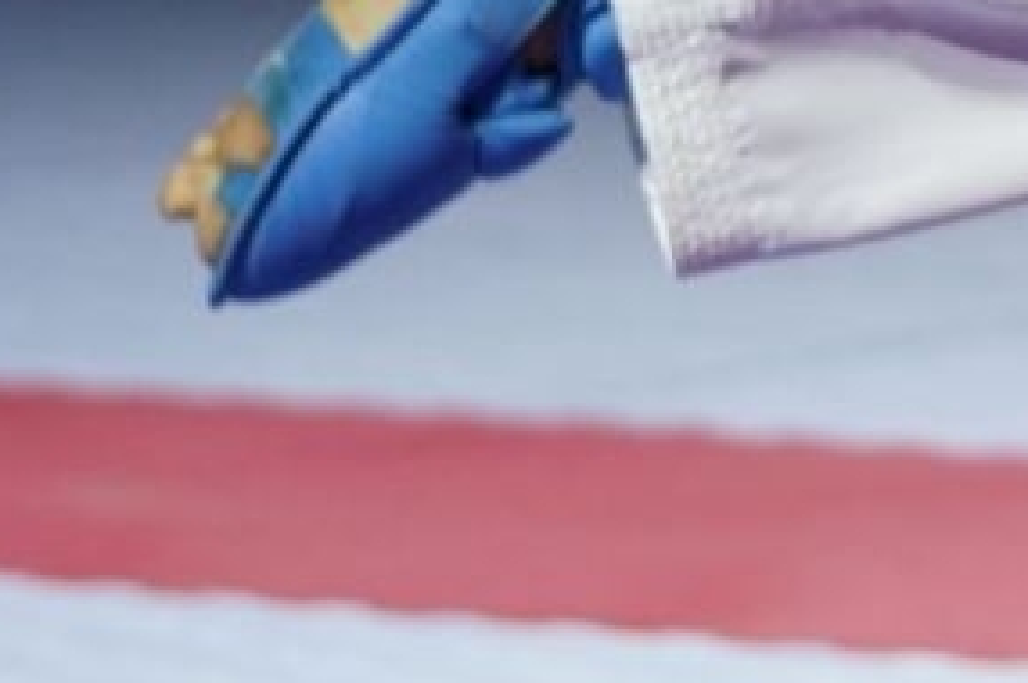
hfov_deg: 3.2
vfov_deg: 2.1
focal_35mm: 643
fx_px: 18340
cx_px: 1578
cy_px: -1064
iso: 800
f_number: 2.8
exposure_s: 1/1000
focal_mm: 102
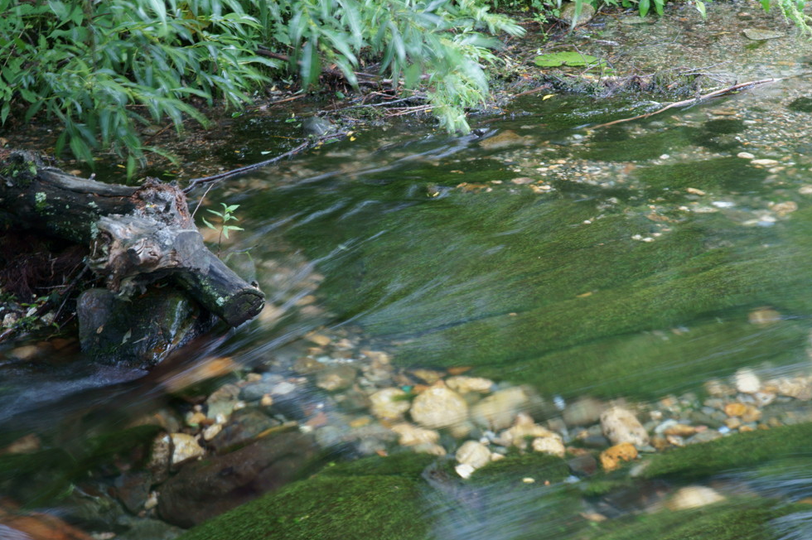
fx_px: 2119
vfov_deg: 14.5
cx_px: 404
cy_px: 278
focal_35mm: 94
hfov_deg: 21.7
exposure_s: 1/3
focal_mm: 60
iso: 200
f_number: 13
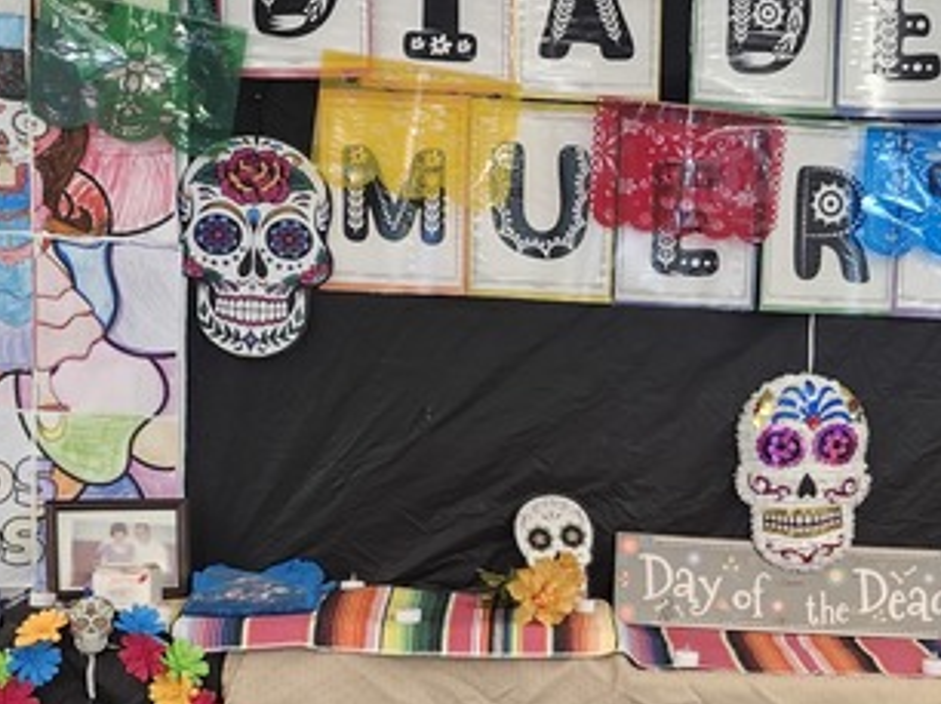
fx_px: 2092
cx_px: 750
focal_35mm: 77
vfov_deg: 18.9
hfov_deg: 24.9
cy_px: 584
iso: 80
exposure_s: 1/50
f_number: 1.8
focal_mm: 5.54
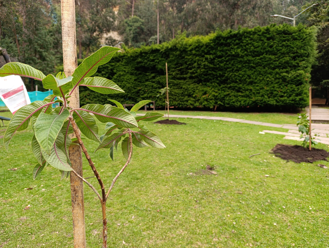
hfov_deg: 73.8
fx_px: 219
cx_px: 164
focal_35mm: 23
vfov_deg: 59.0
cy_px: 124
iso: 125
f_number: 1.6
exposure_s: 1/120
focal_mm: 6.14
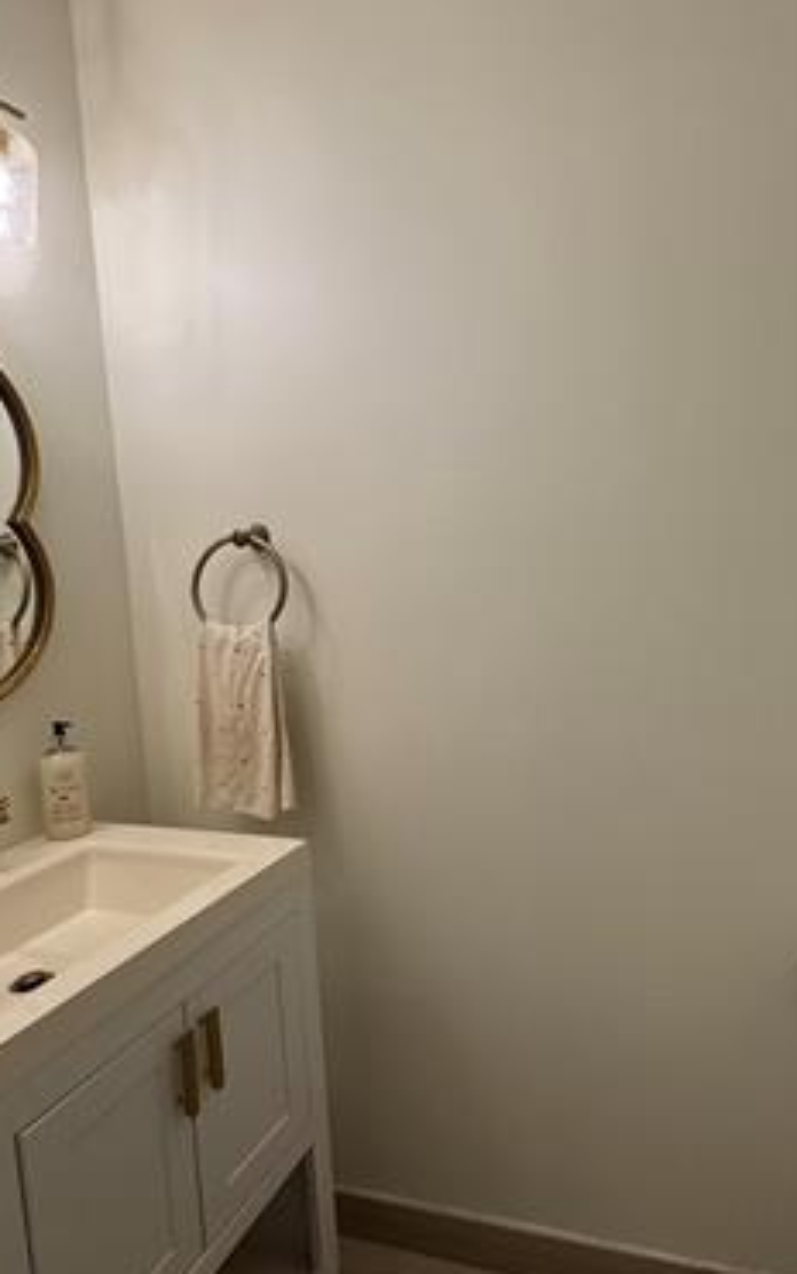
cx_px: 539
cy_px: 635
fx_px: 834
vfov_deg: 74.8
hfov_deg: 50.1
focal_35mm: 24
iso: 80
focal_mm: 2.22
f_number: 2.2
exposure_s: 1/120
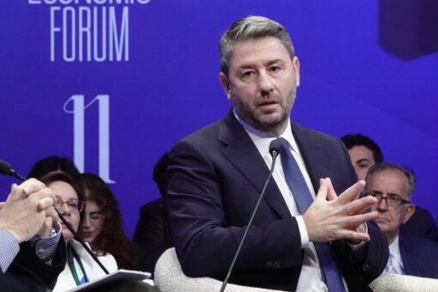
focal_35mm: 250
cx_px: 254
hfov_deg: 8.2
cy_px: 123
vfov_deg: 5.5
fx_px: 3043
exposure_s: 1/200
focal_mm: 73.24
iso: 1600
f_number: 5.6
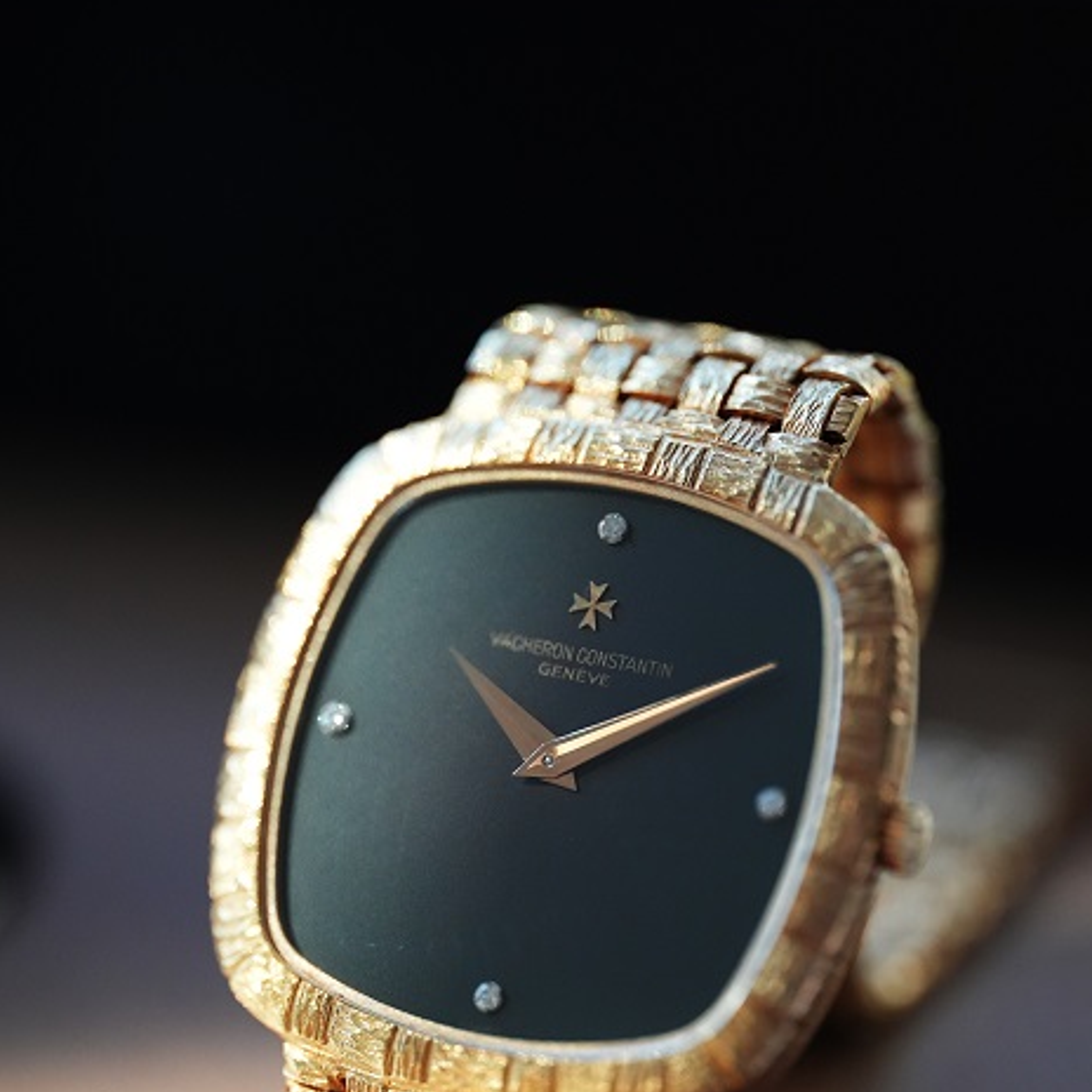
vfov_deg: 12.9
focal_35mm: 135
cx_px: 548
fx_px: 4818
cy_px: 797
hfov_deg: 12.9
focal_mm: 105
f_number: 2.8
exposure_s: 1/320
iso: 4000
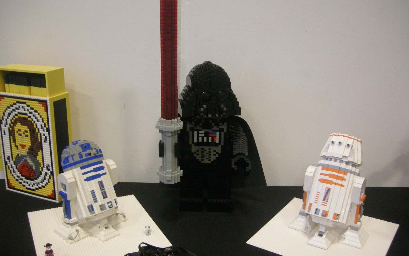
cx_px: 206
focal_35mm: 39
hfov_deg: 50.4
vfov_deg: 32.8
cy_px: 140
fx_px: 435
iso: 400
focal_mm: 7.5
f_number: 2.7
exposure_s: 1/19
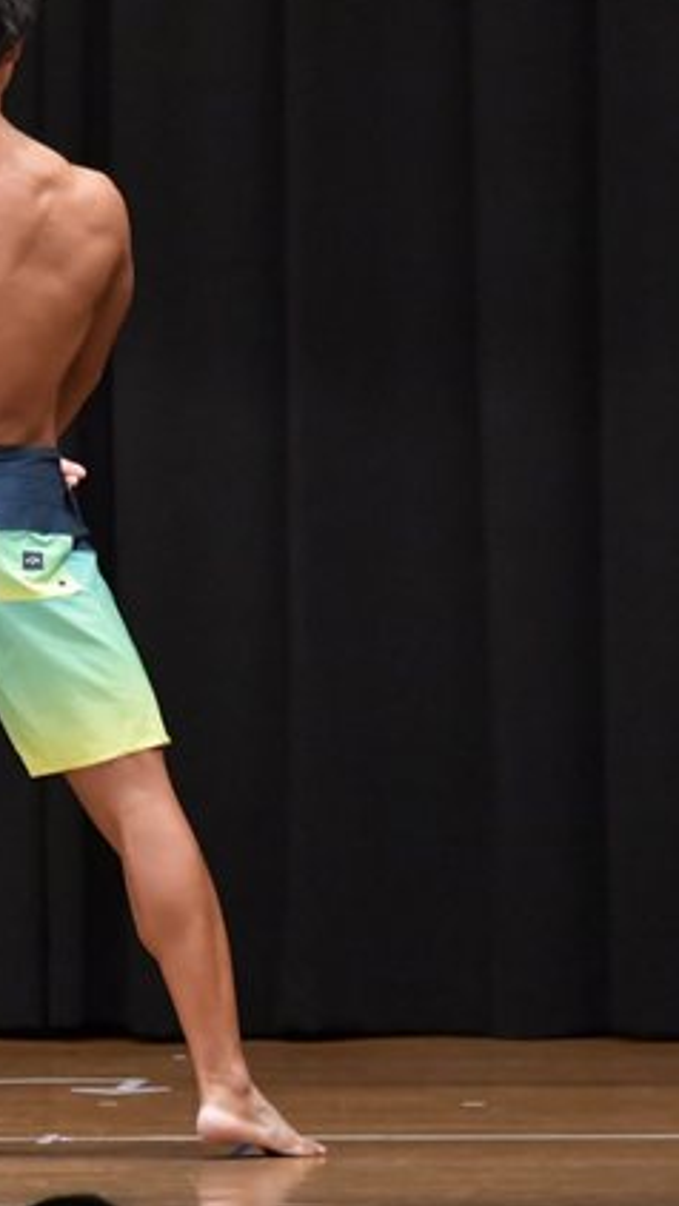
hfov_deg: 2.9
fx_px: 13313
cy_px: 533
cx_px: -101
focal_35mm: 416
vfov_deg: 5.2
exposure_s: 1/400
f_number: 5.6
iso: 6400
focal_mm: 145
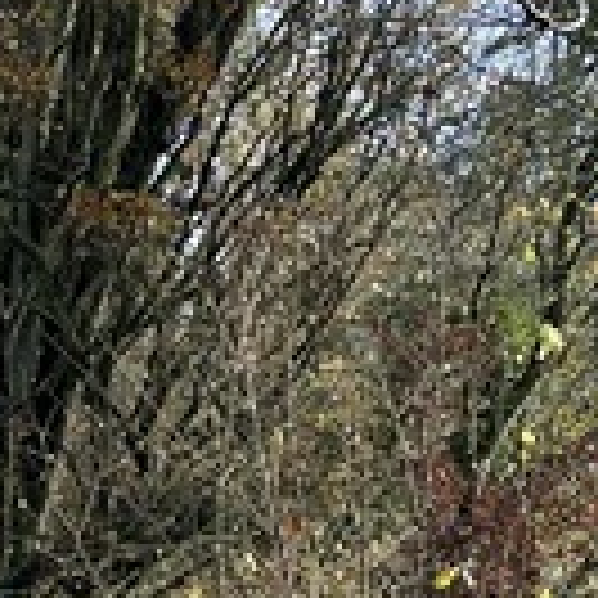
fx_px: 3753
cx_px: -670
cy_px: 513
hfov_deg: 8.5
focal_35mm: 192
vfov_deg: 9.1
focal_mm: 6.86
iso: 50
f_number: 1.78
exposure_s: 1/235
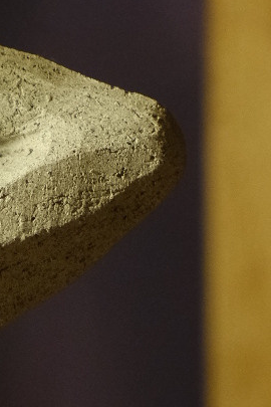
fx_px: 5939
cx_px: -315
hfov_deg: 2.6
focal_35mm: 526
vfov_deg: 3.9
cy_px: 359
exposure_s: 1/250
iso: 2000
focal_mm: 80
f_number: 4
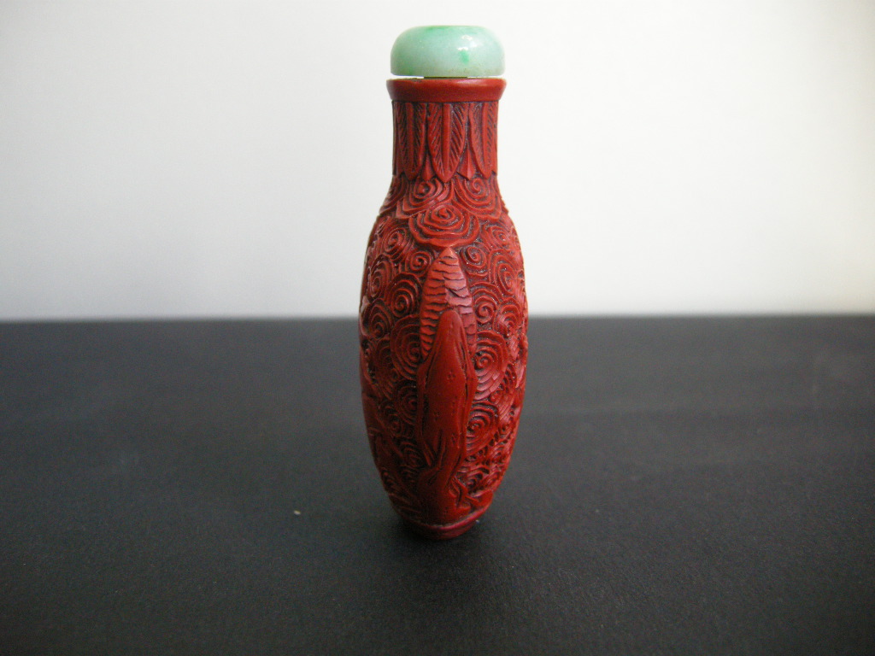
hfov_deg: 52.6
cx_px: 438
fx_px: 885
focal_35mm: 35
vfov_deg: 40.7
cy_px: 328
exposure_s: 1/60
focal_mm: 7.5
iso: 283
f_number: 2.7
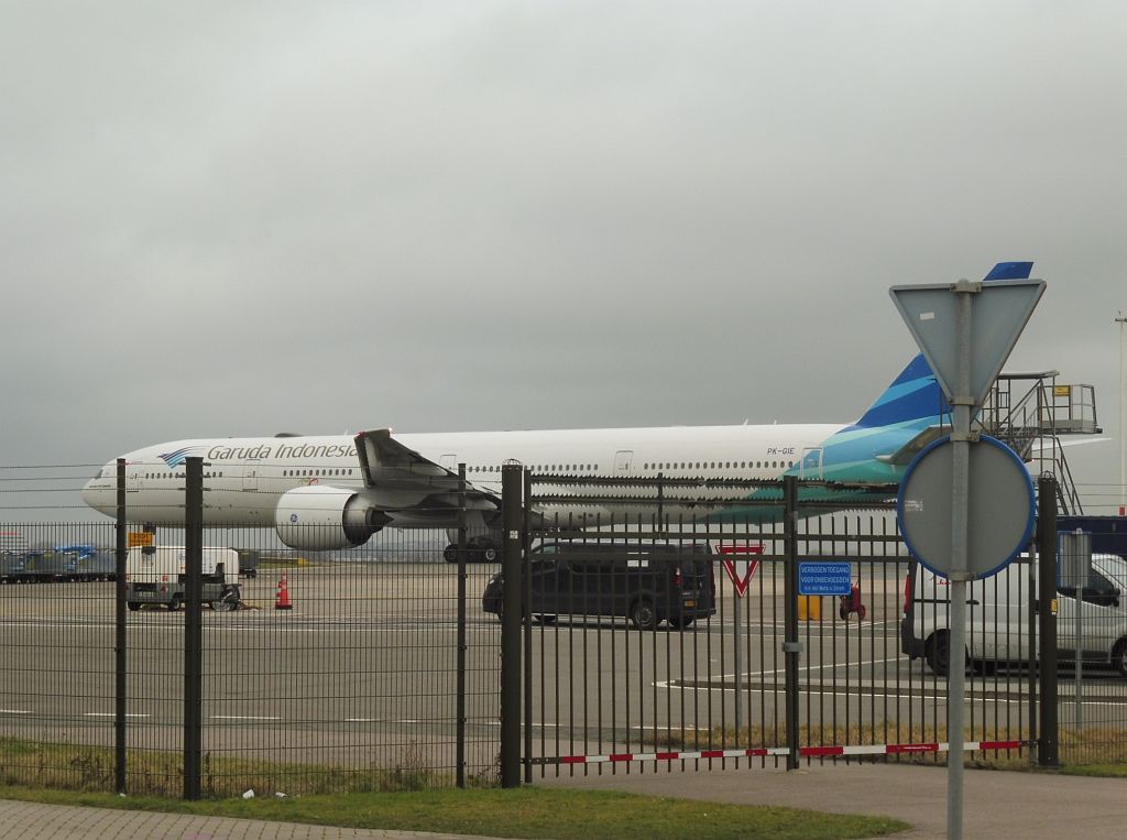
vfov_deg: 13.5
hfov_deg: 18.1
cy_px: 420
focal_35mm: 109
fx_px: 3540
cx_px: 564
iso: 100
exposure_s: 1/100
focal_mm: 19.4
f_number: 5.3
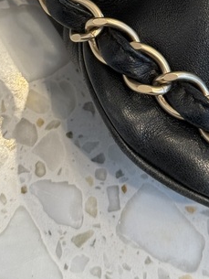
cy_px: -81
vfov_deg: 15.0
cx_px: 182
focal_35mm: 126
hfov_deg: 11.7
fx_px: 1014
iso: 125
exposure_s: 1/100
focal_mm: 6.76
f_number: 1.78
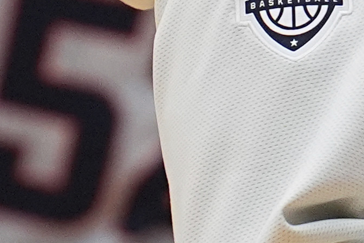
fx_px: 35477
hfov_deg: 0.6
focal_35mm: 3505
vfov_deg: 0.4
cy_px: -167
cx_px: 312
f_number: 3.2
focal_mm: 400
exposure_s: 1/1000
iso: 3200
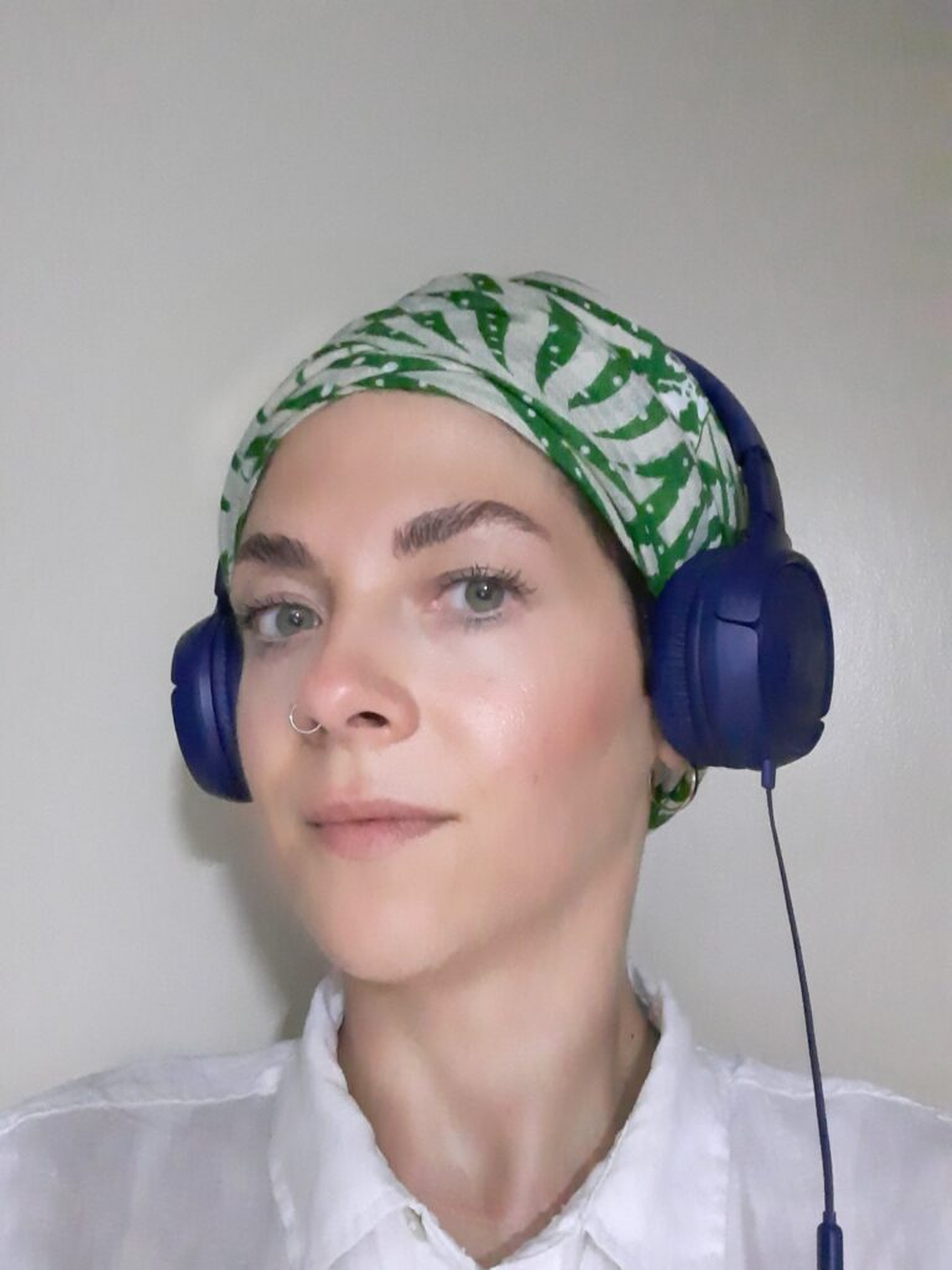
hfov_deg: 44.2
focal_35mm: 32
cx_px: 476
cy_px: 635
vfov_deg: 56.8
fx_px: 1173
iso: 1000
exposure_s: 1/13
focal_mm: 2.66
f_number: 2
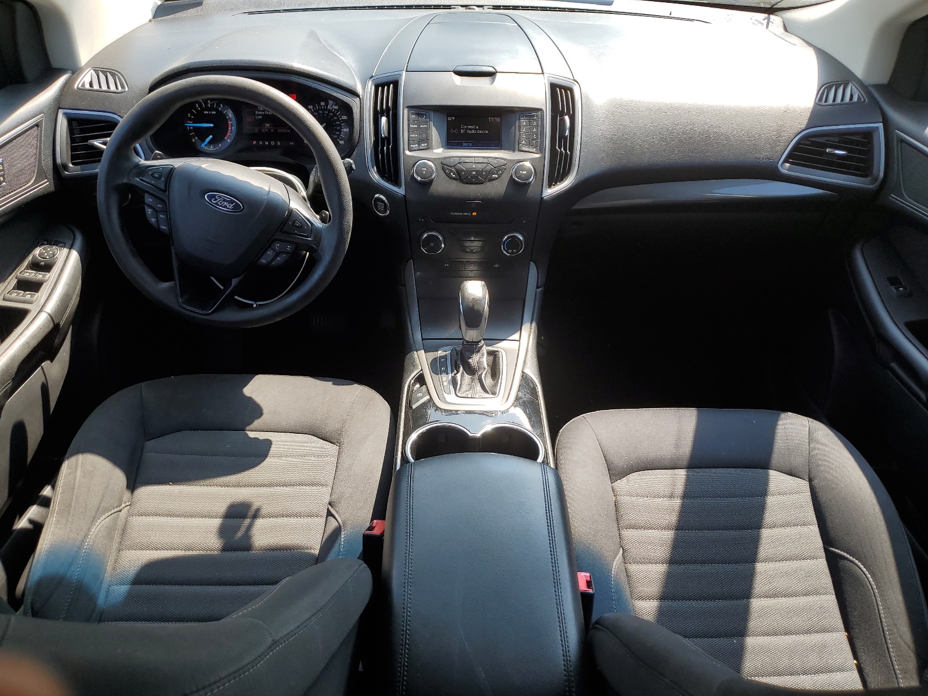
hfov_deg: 67.3
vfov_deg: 53.1
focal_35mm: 26
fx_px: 697
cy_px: 348
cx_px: 464
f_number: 1.5
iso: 50
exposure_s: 1/455
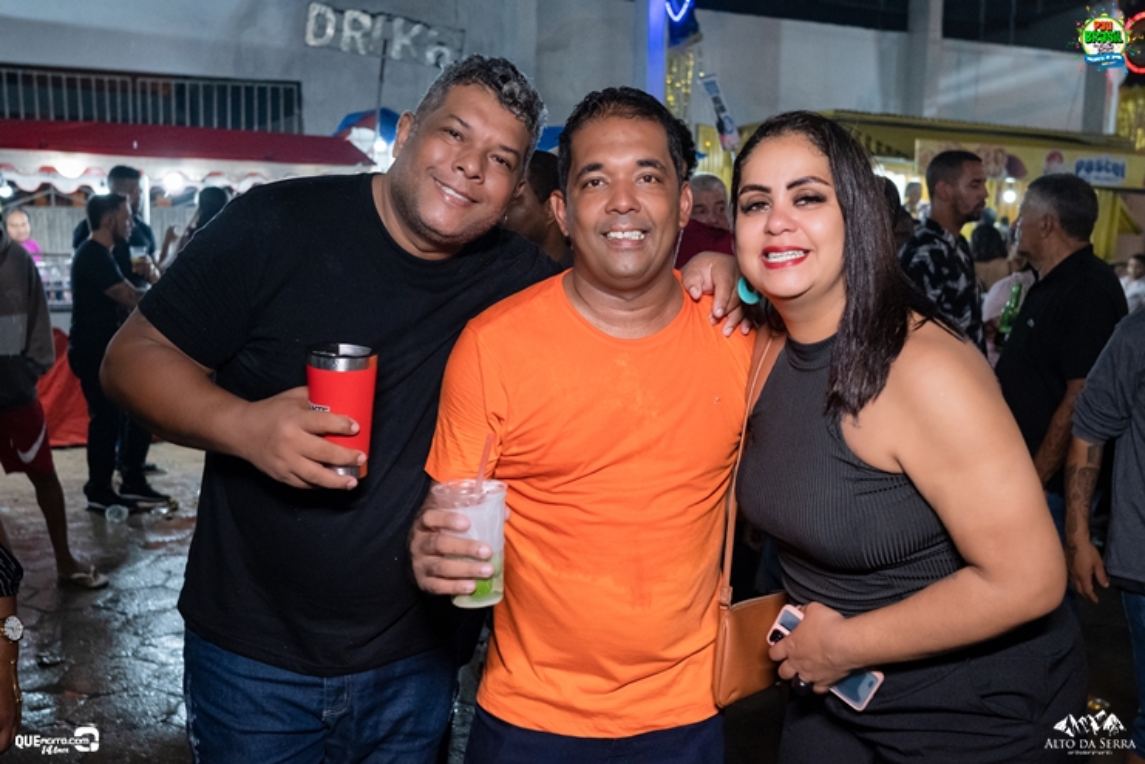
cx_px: 572
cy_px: 382
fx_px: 1145
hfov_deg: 53.1
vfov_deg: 36.9
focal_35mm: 36
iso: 2500
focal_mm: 24
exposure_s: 1/320
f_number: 2.8
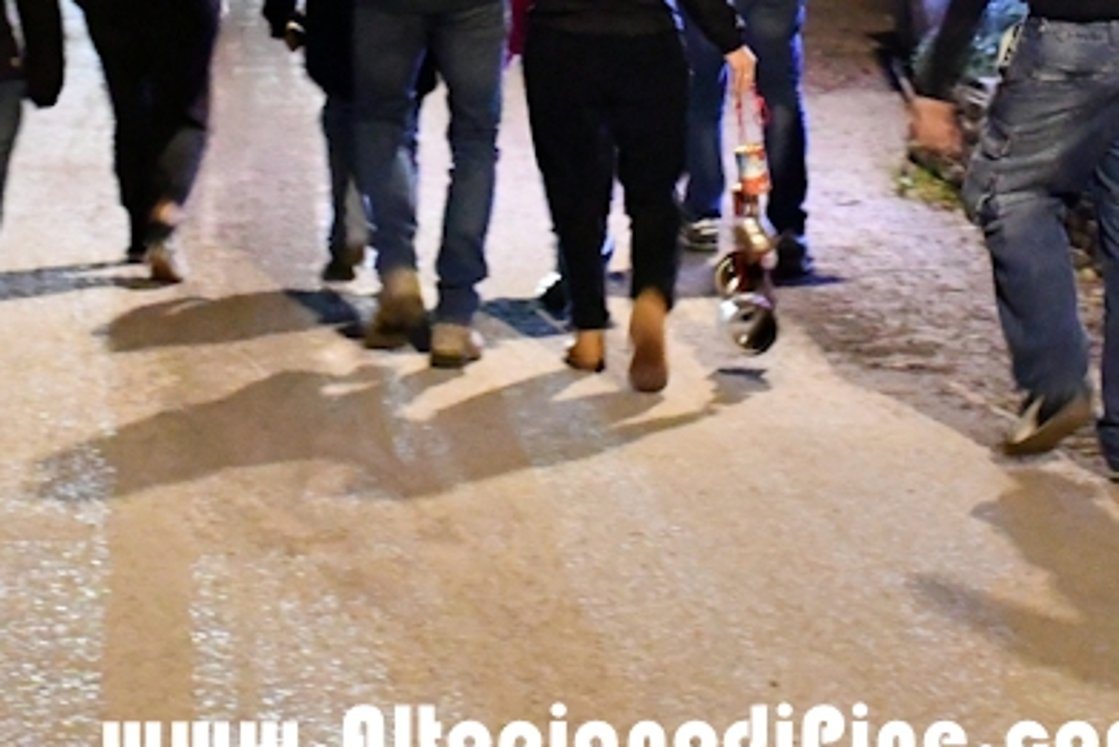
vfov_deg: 14.7
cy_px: 70
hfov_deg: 22.1
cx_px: 632
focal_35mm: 92
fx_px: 2861
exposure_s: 1/30
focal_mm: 30
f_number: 4
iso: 12800
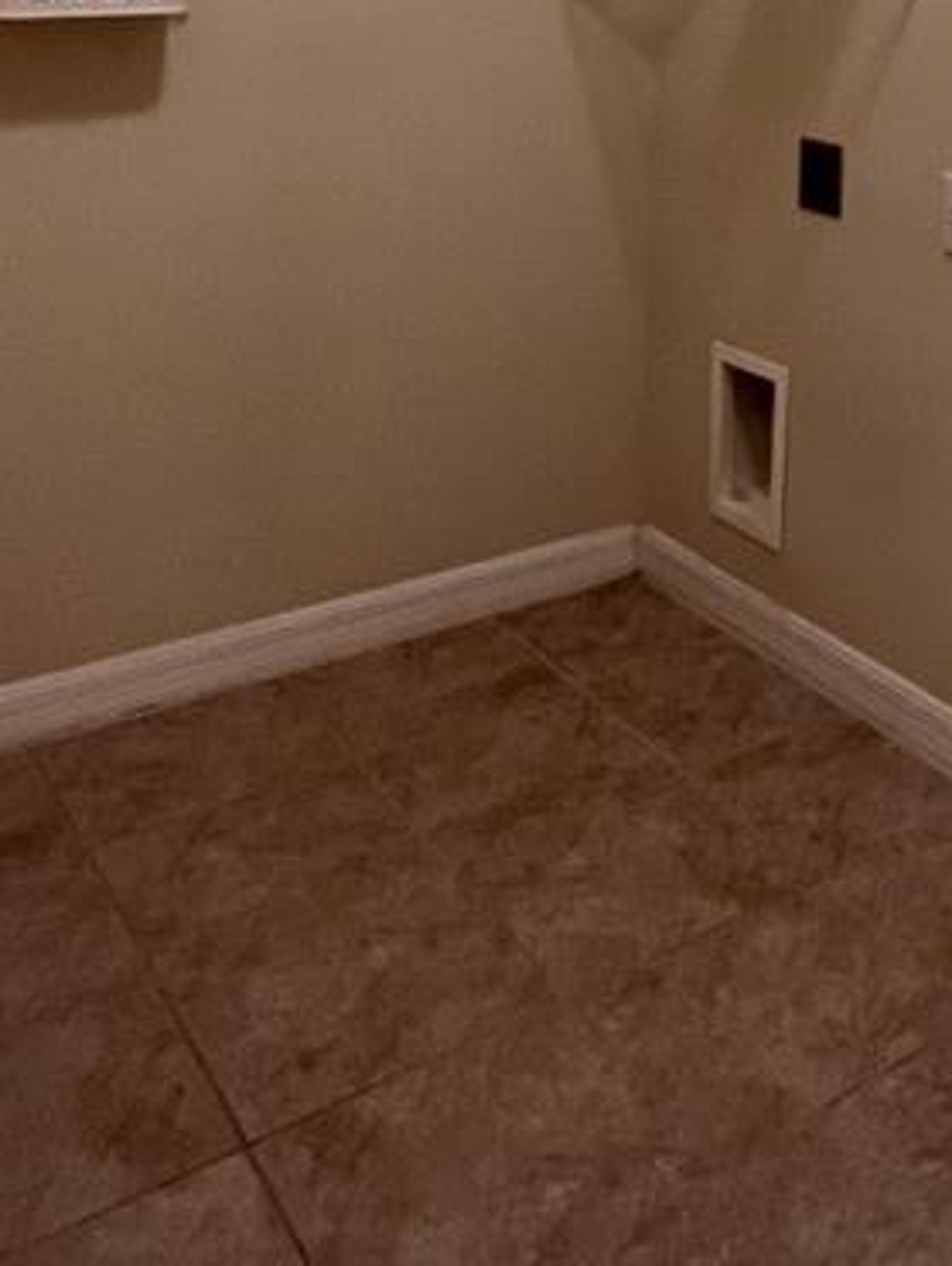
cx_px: 1099
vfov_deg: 38.4
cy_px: -72
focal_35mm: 42
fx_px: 1537
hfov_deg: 30.1
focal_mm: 1.57
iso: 200
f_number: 1.8
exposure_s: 1/120
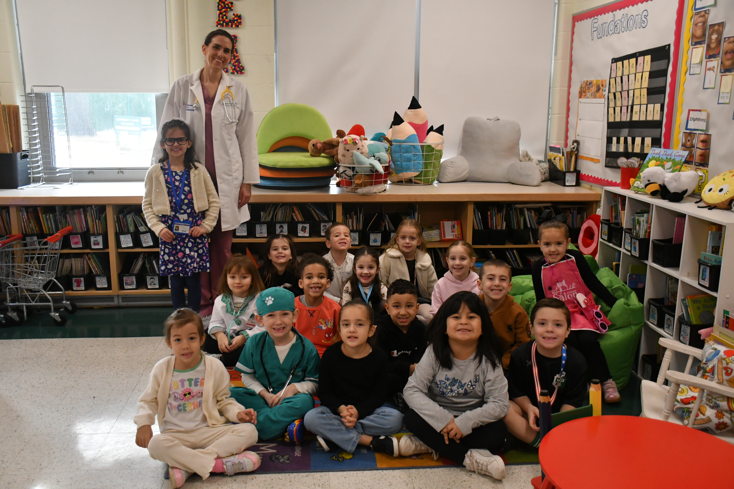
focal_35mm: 33
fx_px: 673
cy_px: 244
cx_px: 367
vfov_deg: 40.0
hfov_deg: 57.2
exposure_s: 1/500
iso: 2500
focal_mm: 22
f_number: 3.5
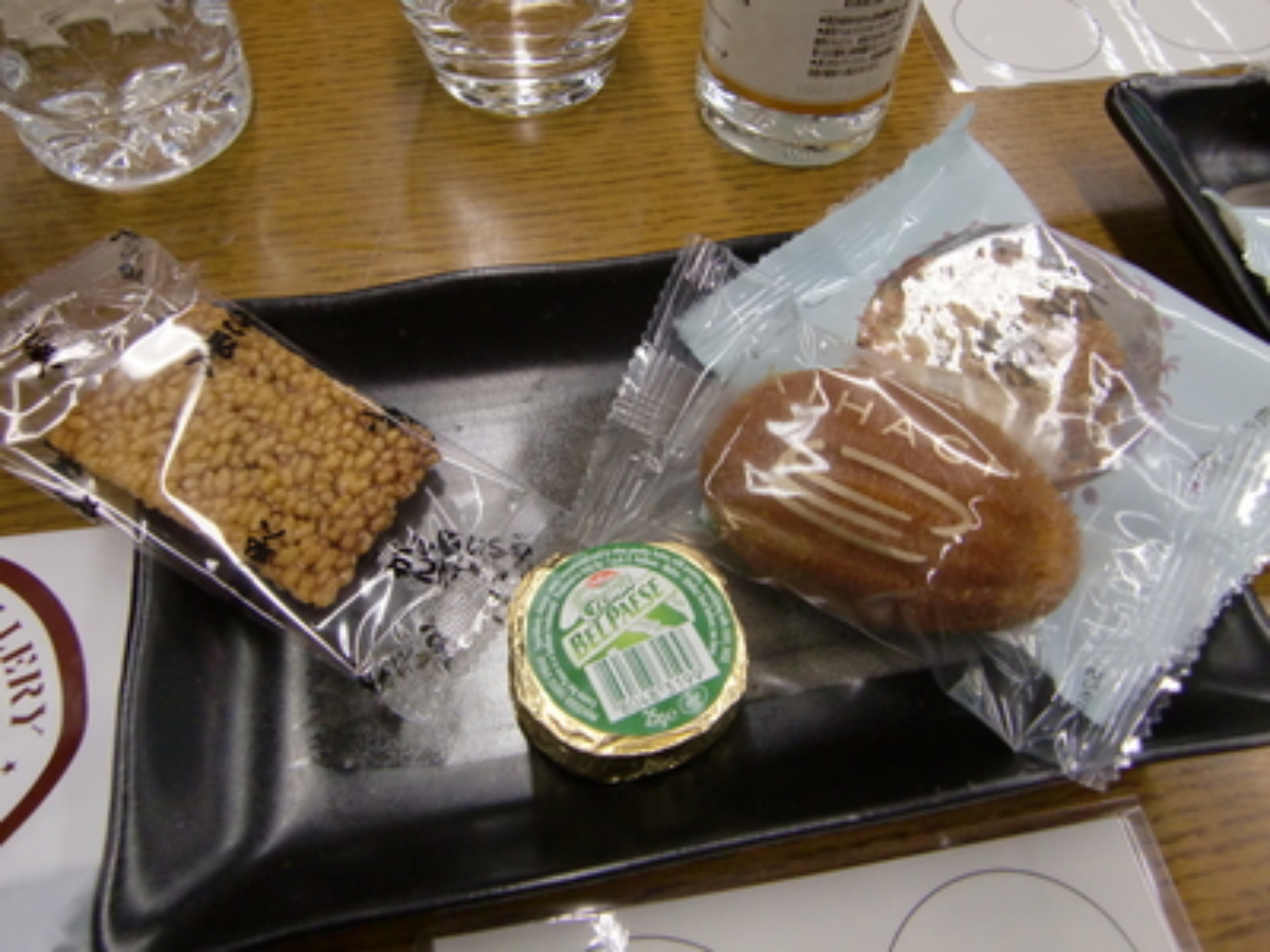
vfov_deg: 49.7
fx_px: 1027
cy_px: 476
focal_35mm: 28
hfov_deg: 63.4
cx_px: 635
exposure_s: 1/60
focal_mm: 4.9
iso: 250
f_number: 2.6
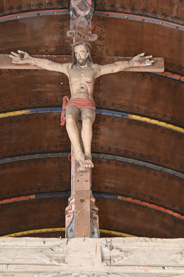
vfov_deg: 15.8
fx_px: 998
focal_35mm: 130
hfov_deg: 10.5
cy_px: 138
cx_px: 92
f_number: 6.3
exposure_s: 1/60
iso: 6400
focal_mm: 130
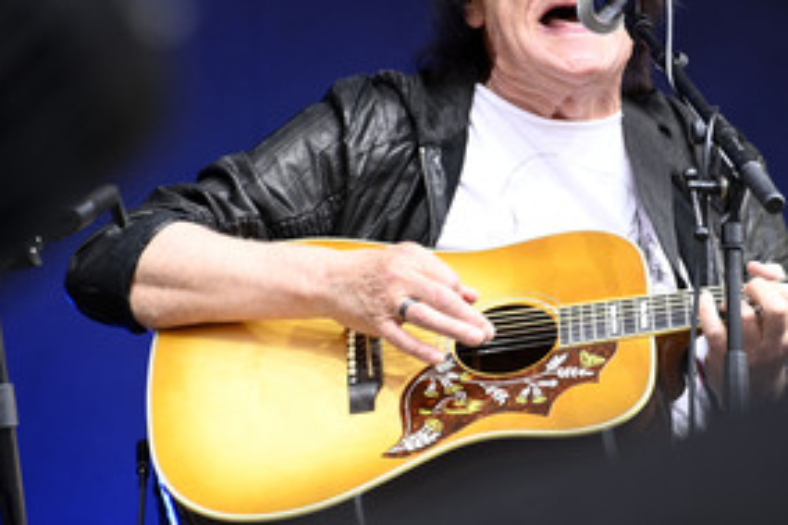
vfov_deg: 2.9
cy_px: 164
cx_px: 517
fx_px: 10413
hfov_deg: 4.3
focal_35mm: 476
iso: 640
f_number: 6.3
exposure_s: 1/200
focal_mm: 300
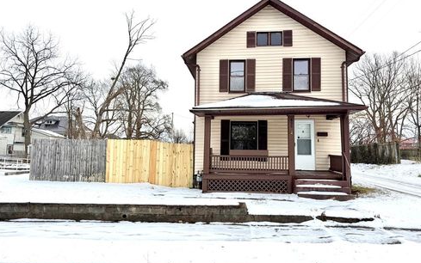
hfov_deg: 70.4
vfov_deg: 47.6
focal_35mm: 26
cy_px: 132
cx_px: 211
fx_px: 298
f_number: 1.78
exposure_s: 1/1553
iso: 80
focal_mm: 6.76
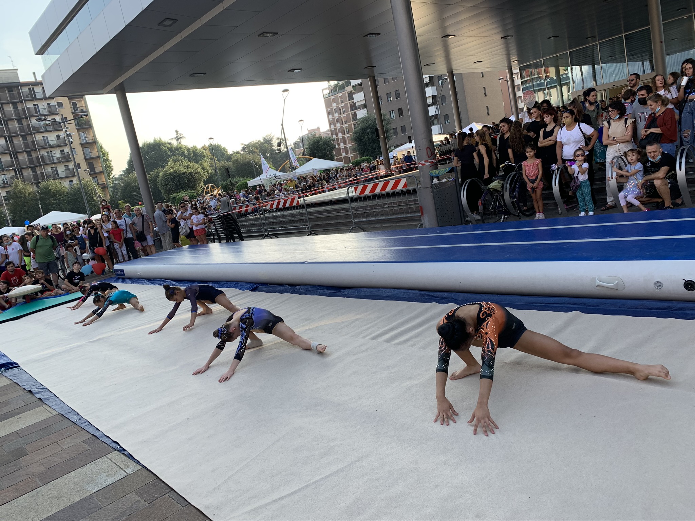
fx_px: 522
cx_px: 348
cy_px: 260
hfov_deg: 67.3
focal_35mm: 26
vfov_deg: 53.1
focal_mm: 4.25
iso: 25
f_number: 1.8
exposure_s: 1/446
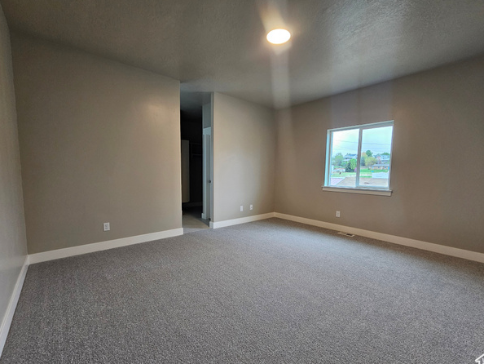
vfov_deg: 85.7
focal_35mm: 14
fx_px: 196
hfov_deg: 102.0
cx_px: 247
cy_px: 187
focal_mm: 2.2
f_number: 2.2
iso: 125
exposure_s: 1/60
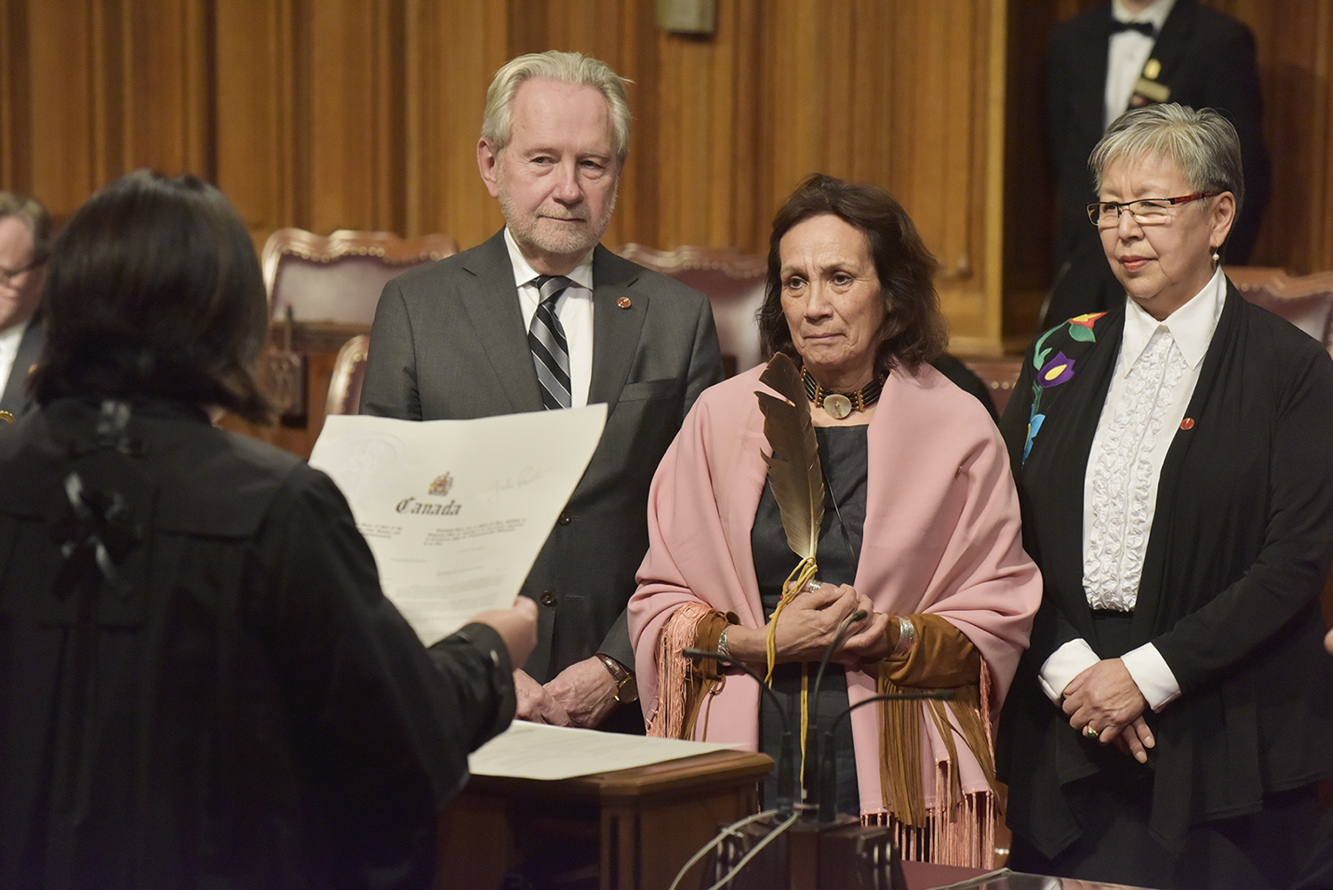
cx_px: 666
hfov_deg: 12.4
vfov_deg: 8.3
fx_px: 6111
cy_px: 445
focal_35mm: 165
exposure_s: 1/250
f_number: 5.6
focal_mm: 165
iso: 2500
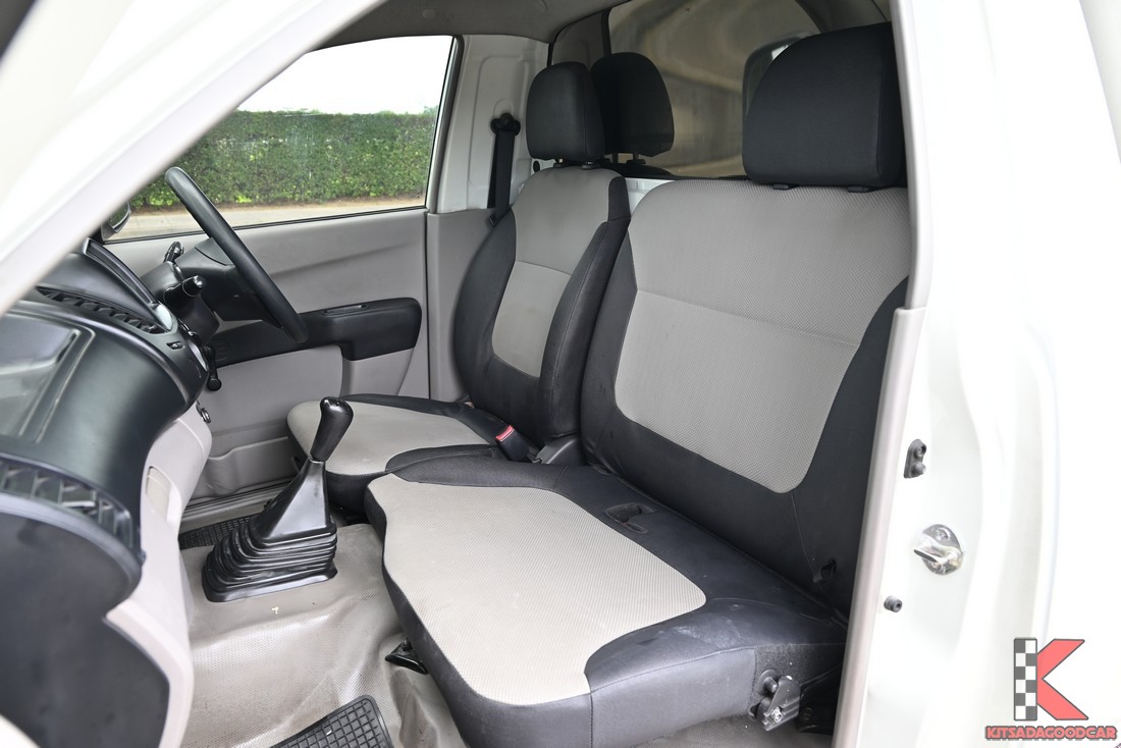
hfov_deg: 73.7
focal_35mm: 24
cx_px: 560
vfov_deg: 53.2
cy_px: 374
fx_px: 747
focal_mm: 24
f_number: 5.6
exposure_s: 1/30
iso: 140
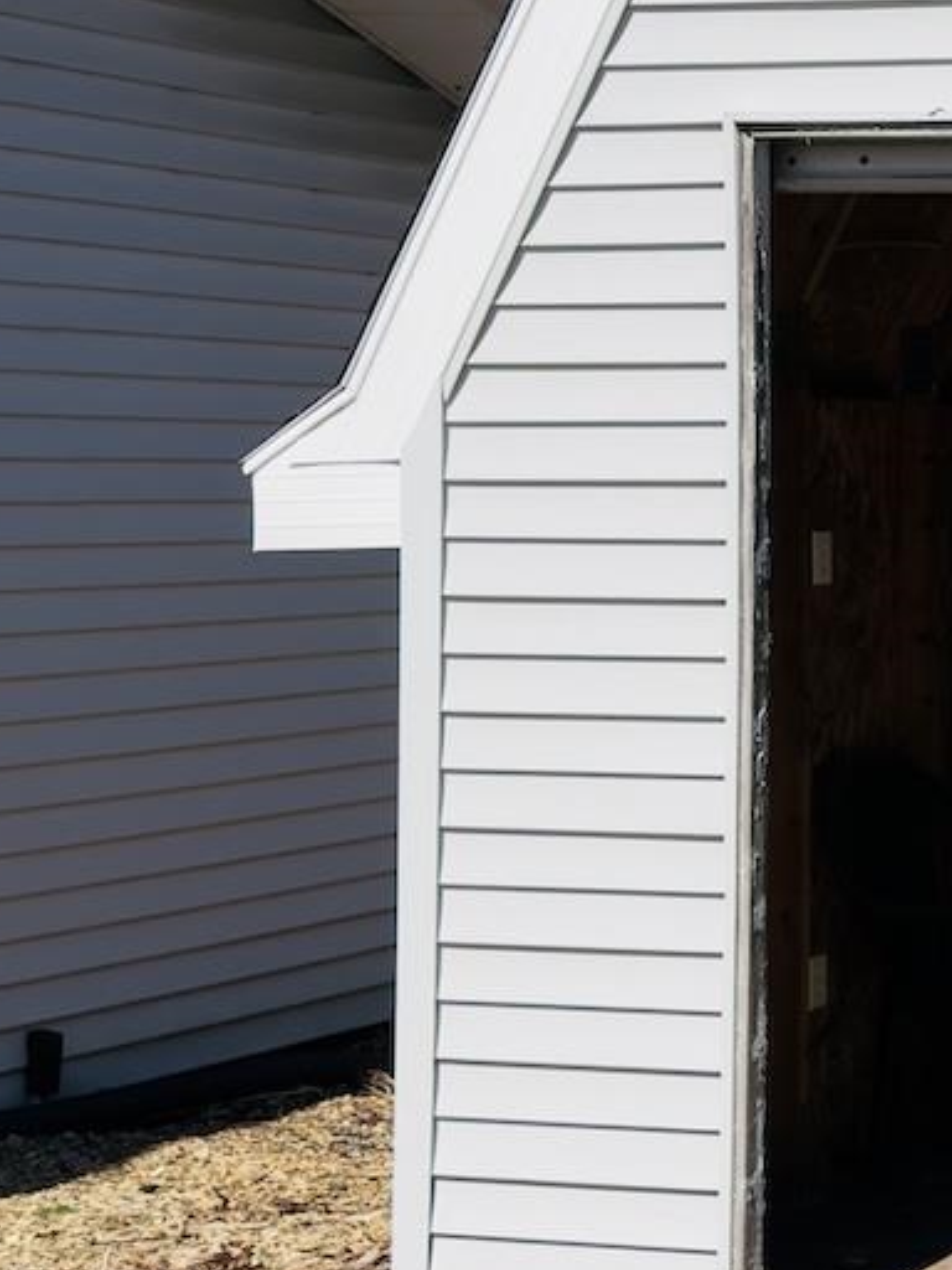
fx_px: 3300
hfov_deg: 14.9
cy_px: 548
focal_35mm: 90
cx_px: 1547
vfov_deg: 21.8
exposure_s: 1/7299
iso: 64
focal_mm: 6.76
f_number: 1.78
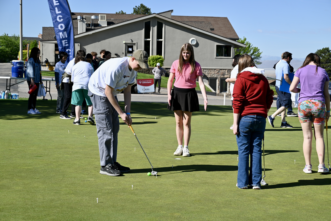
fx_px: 644
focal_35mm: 70
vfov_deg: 19.5
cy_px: 110
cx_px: 166
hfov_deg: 28.8
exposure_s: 1/400
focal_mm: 70
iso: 100
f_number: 7.1
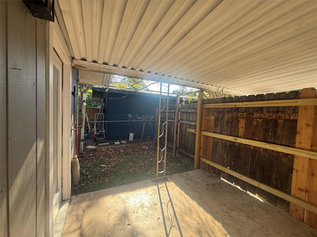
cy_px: 118
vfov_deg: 85.7
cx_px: 158
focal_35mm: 14
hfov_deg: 102.1
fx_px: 128
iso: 64
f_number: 2.2
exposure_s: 1/167
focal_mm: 2.22
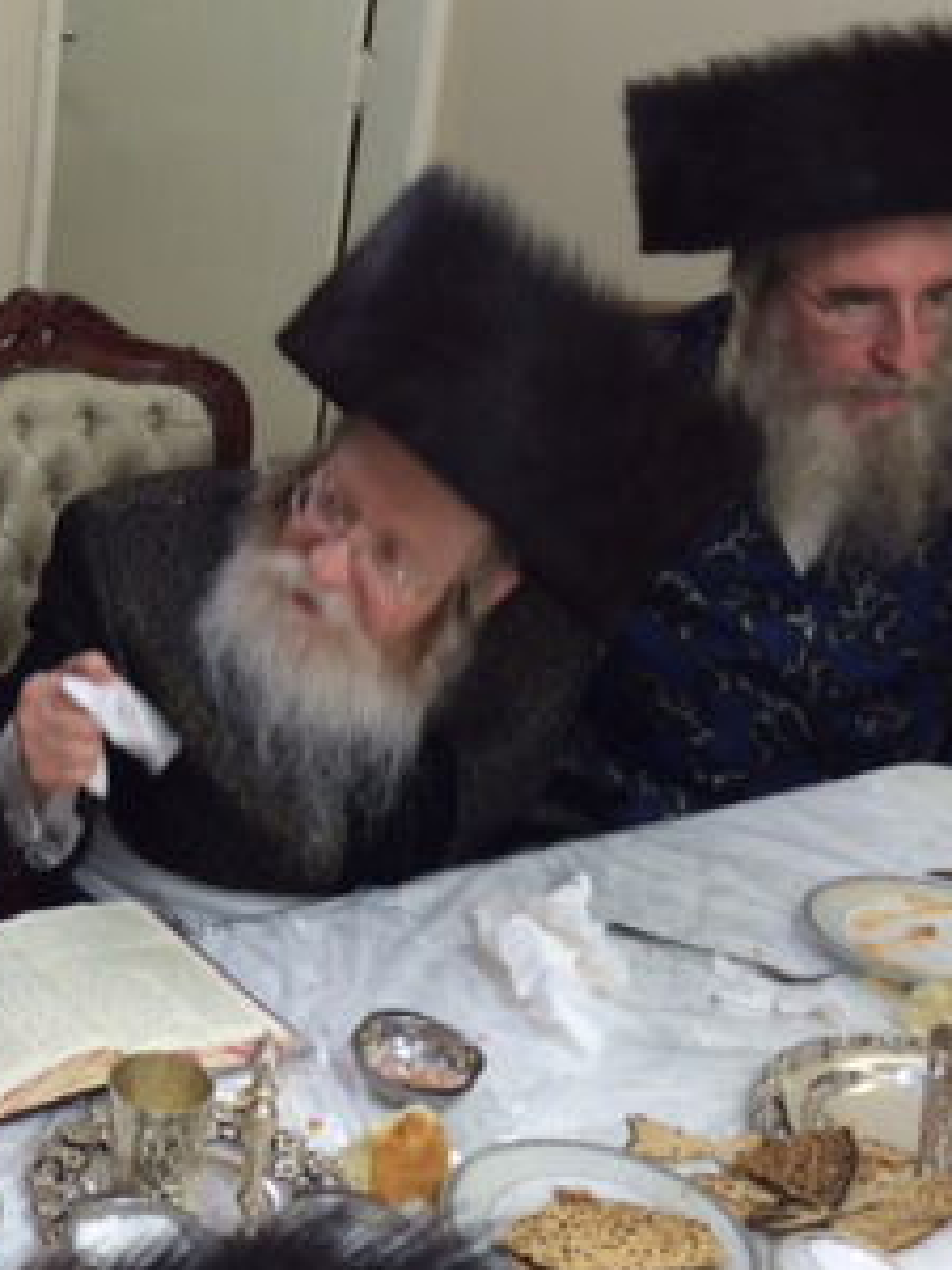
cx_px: -131
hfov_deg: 21.6
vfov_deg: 30.2
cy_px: 572
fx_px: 2347
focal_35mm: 64
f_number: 2.2
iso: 64
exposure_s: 1/30
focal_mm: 4.12
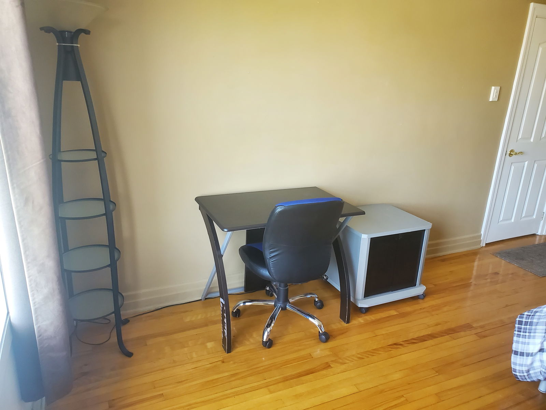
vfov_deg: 53.1
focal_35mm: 26
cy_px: 205
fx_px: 410
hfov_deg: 67.3
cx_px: 273
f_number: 2.4
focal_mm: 4.3
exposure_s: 1/40
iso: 320
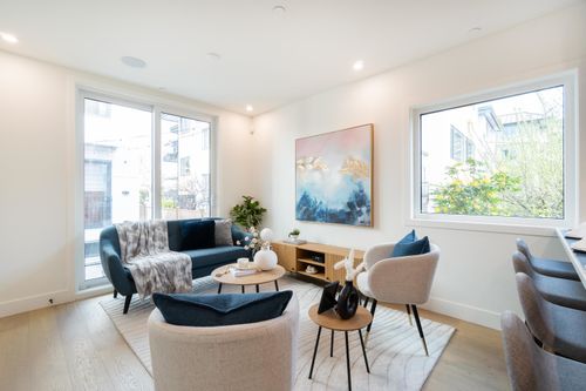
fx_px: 244
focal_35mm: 15
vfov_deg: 77.3
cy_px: 196
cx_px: 293
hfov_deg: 100.4
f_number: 8
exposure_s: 1/13
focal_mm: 10
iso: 200
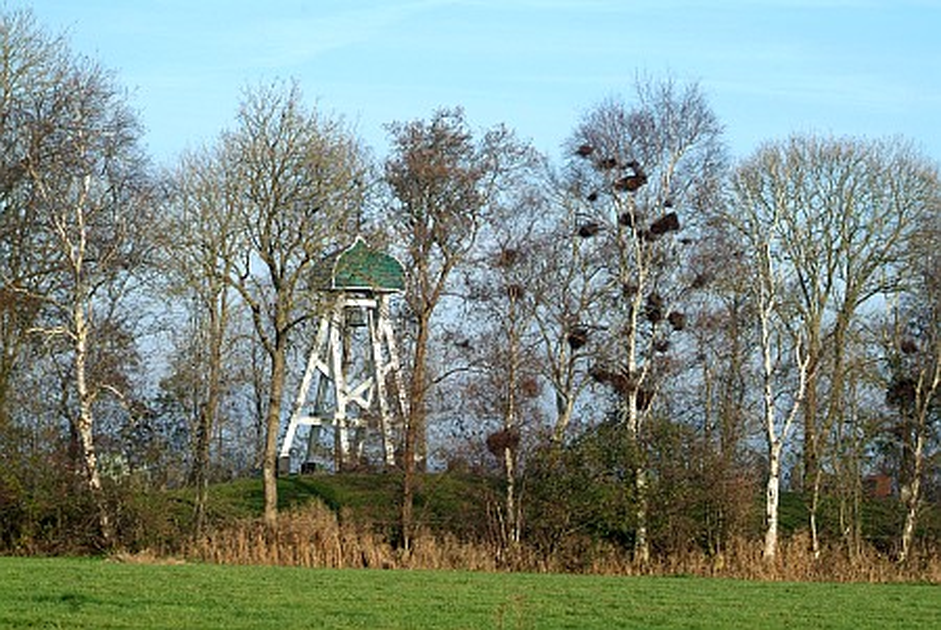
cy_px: 315
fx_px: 3061
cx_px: 470
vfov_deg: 11.7
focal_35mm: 117
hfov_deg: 17.5
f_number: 4.8
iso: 100
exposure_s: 1/350
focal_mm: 78
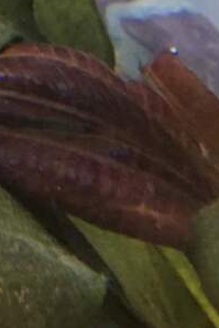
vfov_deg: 11.6
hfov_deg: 7.8
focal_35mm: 162
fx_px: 1476
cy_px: -284
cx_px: -331
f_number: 2.2
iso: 125
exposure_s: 1/30
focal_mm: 4.15
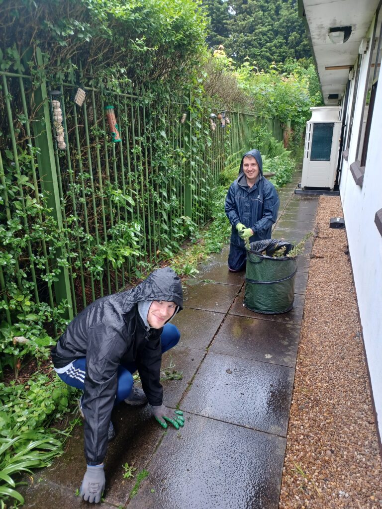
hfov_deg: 54.9
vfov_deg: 69.4
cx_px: 191
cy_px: 254
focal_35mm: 25
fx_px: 368
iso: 80
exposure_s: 1/50
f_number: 1.8
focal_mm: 4.6
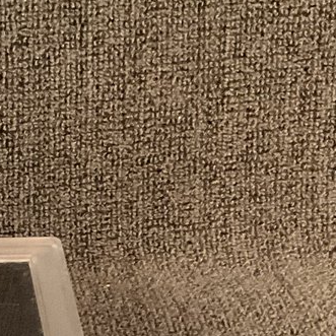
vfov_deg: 14.1
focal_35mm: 117
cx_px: -114
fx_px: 1285
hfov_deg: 14.2
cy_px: 485
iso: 500
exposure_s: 1/17
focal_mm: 3
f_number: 1.8
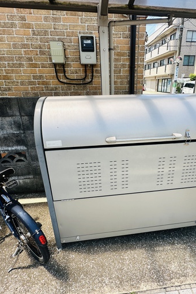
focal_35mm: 20
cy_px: 146
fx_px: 163
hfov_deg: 61.5
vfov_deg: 84.0
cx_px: 116
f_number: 2.2
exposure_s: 1/796
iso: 40
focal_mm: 2.22
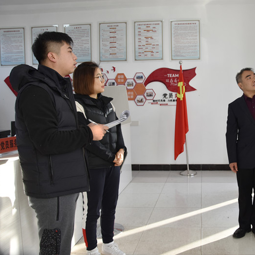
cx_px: 188
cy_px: 128
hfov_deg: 45.7
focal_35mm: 35
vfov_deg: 47.2
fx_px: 292
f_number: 5.6
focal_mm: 18
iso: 400
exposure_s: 1/125
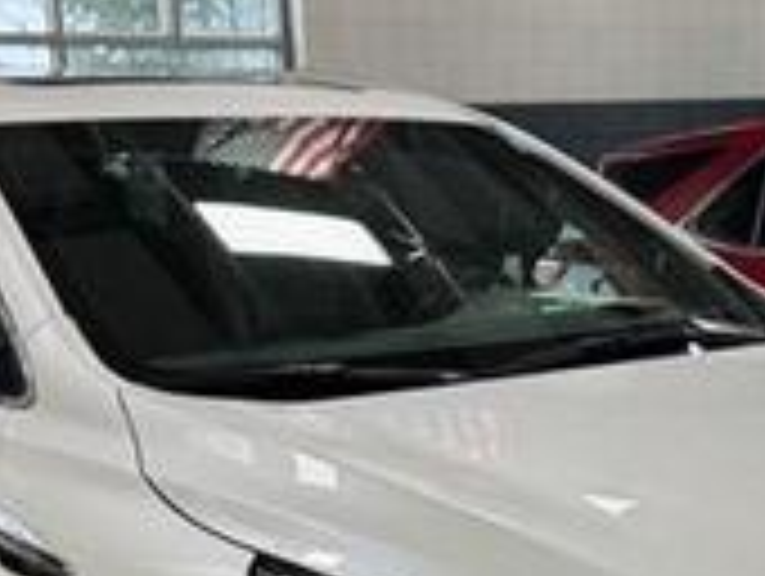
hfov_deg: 27.4
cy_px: 662
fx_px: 1571
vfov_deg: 19.7
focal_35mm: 71
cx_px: 405
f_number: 1.78
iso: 160
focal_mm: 6.76
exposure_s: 1/120
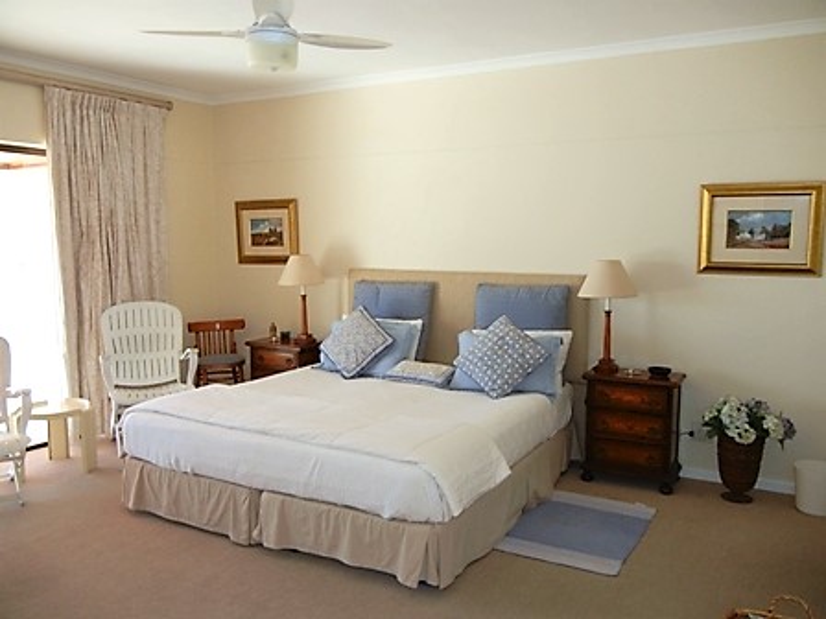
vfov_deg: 46.8
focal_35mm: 30
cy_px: 310
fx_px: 716
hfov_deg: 60.0
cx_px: 413
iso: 160
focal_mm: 5.4
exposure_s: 1/210
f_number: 3.5
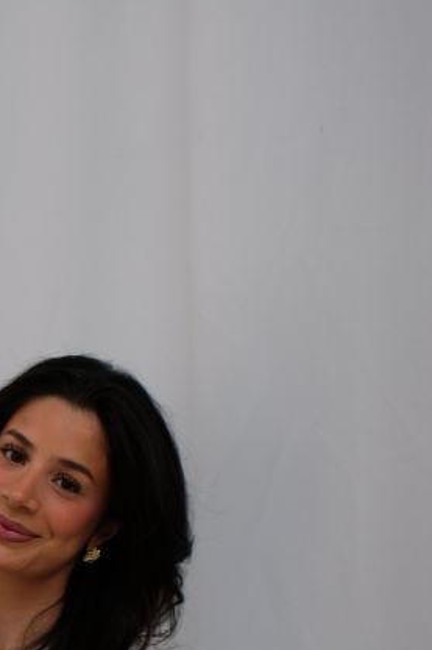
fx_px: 1642
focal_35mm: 91
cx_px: 100
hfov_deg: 14.9
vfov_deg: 22.3
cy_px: 464
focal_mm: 37.4
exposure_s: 1/30
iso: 200
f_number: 5
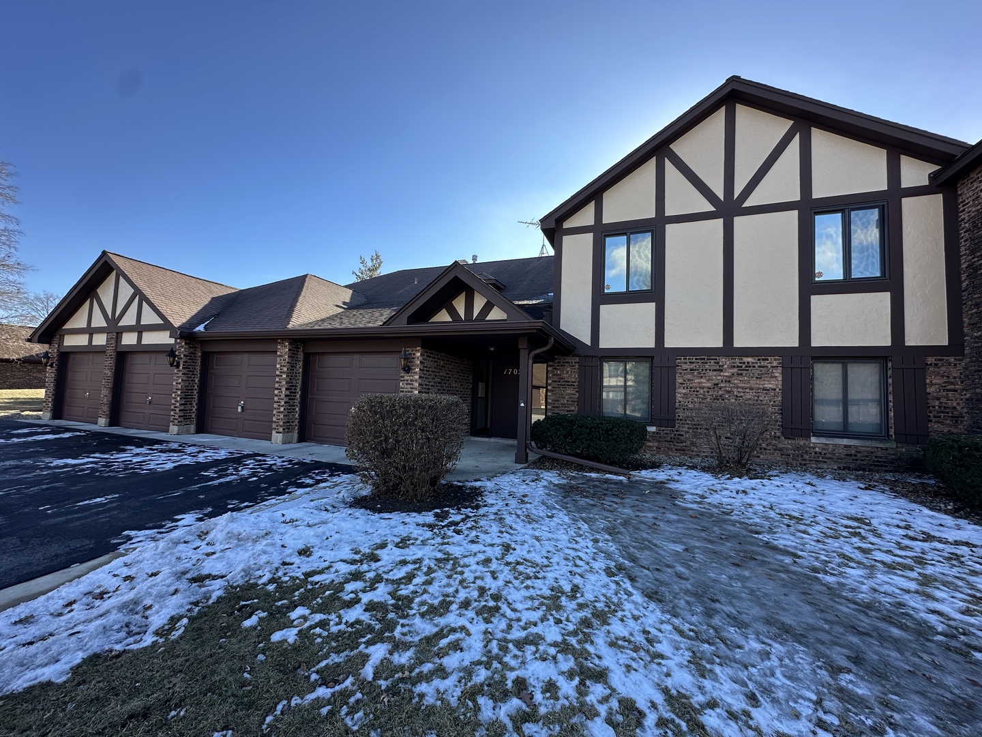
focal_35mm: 14
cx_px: 491
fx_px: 397
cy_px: 368
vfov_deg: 85.7
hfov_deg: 102.1
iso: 40
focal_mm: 2.22
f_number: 2.2
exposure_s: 1/363
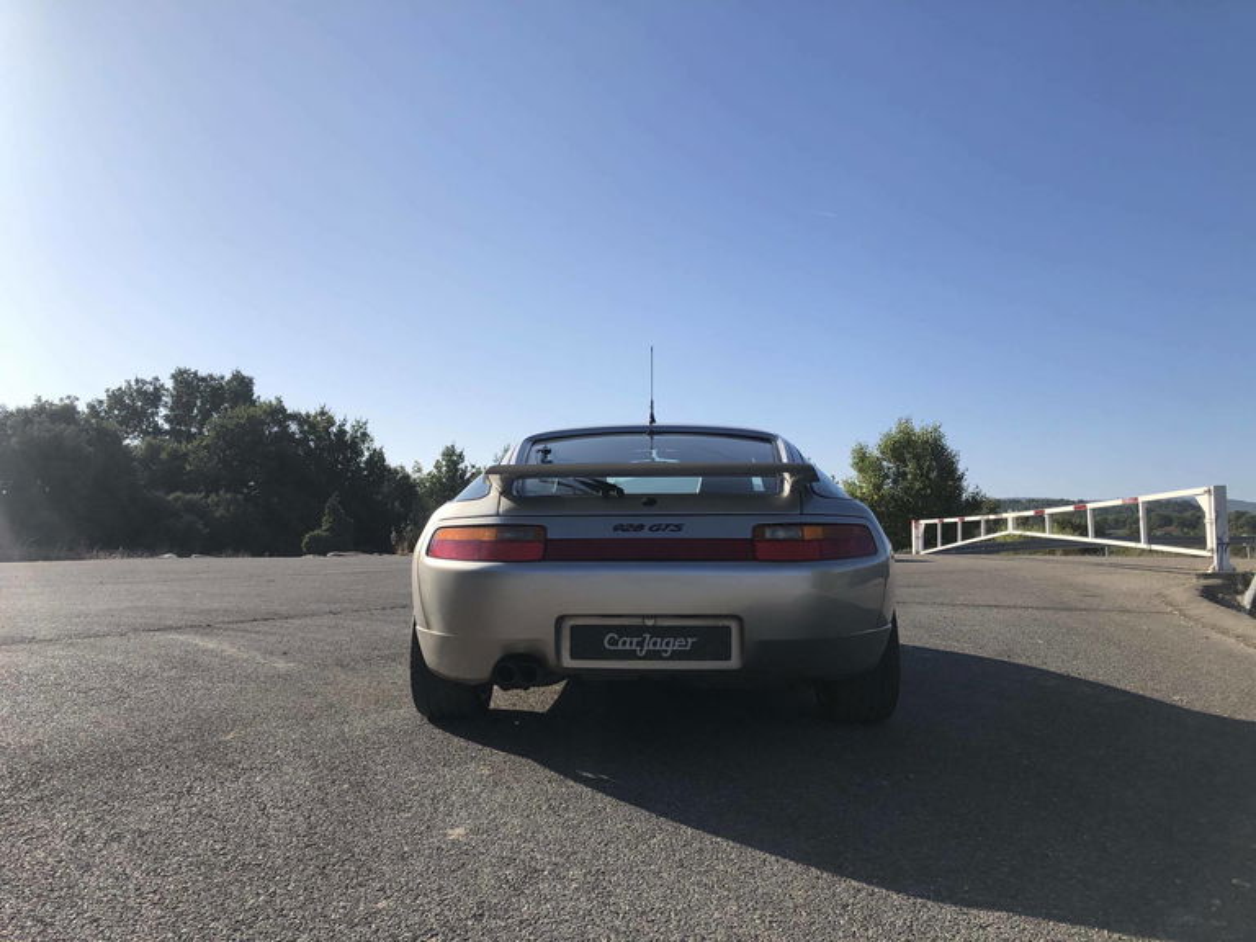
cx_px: 628
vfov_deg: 49.7
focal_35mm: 28
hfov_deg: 63.4
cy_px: 471
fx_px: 1016
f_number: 1.8
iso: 20
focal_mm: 3.99
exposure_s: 1/3205
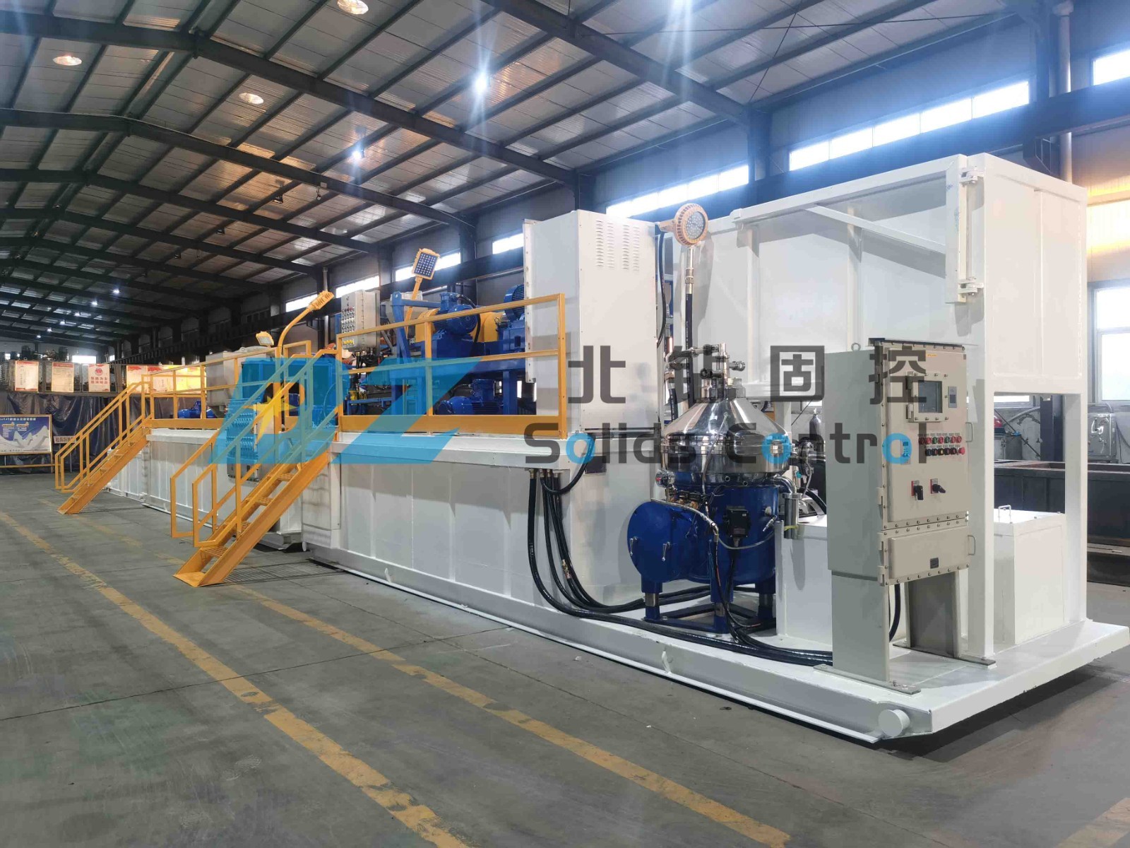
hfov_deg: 65.3
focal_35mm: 27
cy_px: 424
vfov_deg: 51.4
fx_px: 881
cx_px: 565
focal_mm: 5.56
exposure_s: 1/50
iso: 160
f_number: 1.6
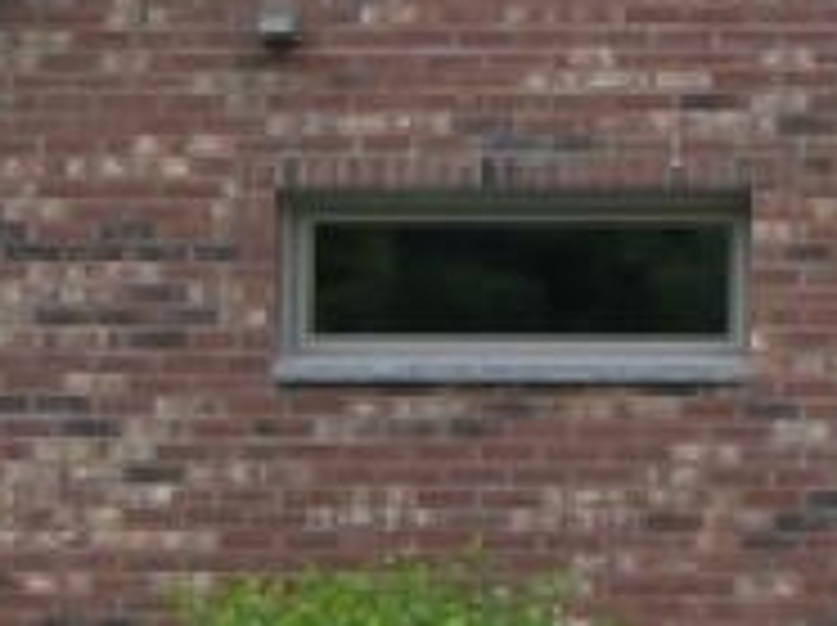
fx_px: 3864
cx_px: 1022
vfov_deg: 9.3
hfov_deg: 12.1
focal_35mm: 160
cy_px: 349
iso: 50
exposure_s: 1/400
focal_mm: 6
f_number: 3.2
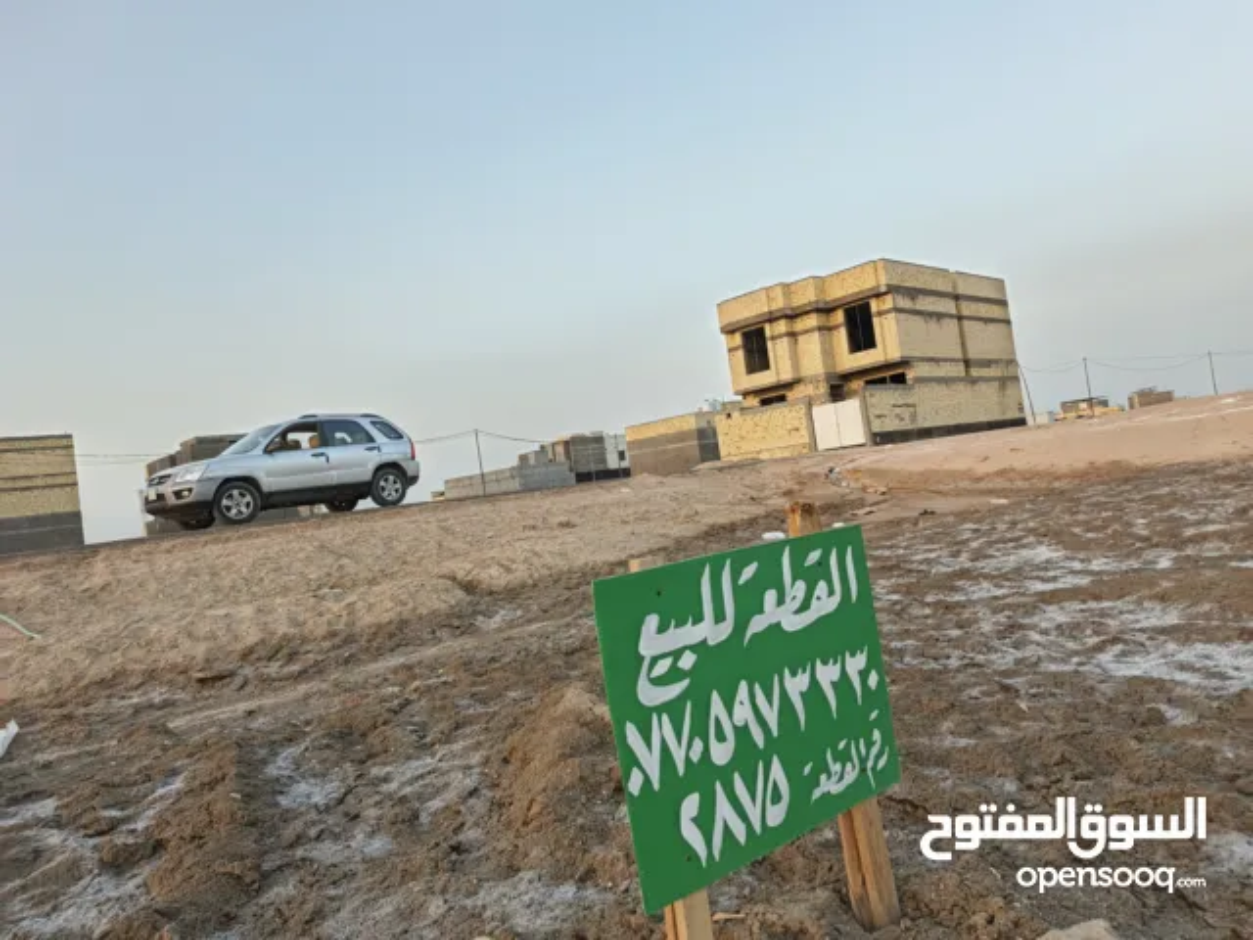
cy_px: 470
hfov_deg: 73.9
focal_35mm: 23
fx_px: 833
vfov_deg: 58.9
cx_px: 626
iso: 50
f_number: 1.8
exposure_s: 1/129
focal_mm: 5.56
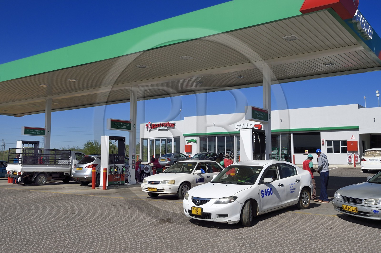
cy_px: 126
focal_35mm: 36
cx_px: 190
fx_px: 381
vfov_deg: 36.8
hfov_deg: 53.2
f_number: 13
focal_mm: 36
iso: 400
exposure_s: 1/1000
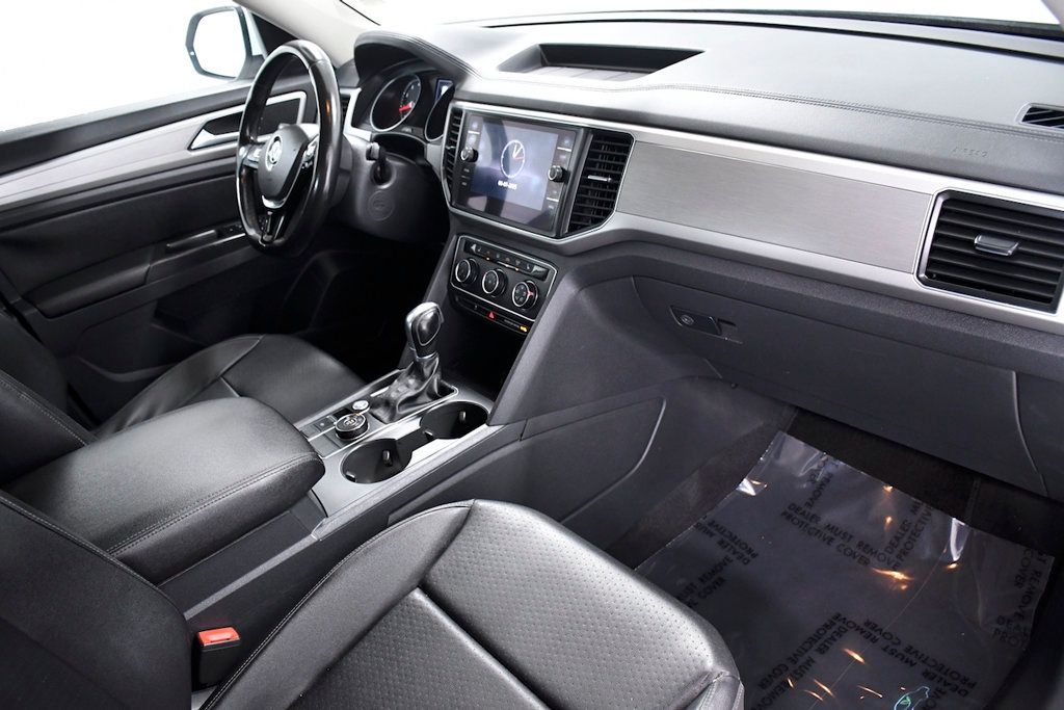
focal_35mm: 27
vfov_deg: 47.9
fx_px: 798
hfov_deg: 67.4
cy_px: 355
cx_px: 532
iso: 2500
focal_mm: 18
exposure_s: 1/80
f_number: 4.5
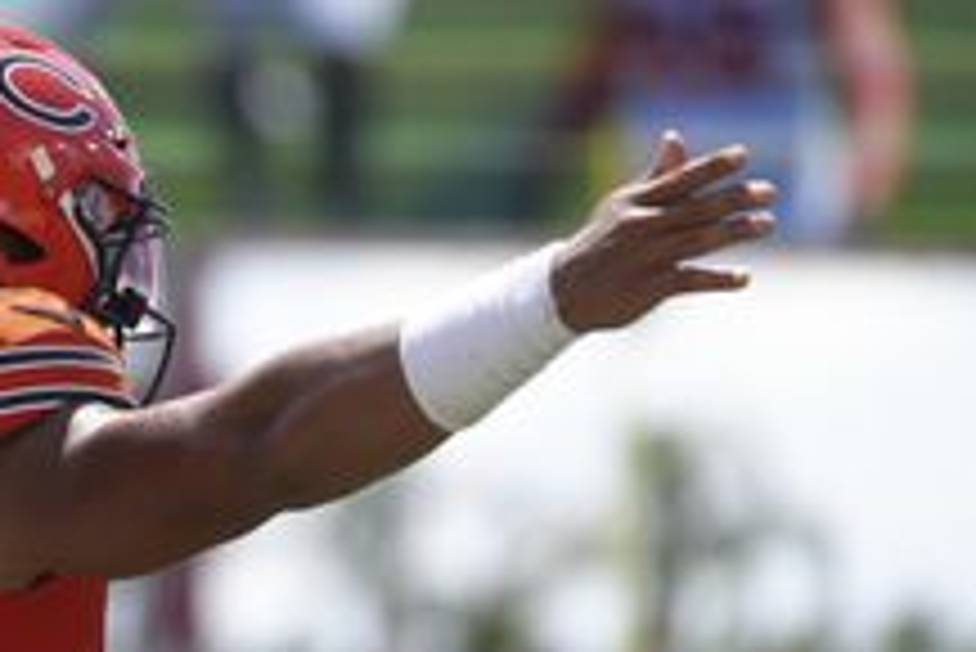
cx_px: 108
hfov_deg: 5.6
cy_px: 384
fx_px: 10010
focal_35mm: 369
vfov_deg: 3.7
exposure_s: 1/1600
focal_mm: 200
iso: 125
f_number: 2.8
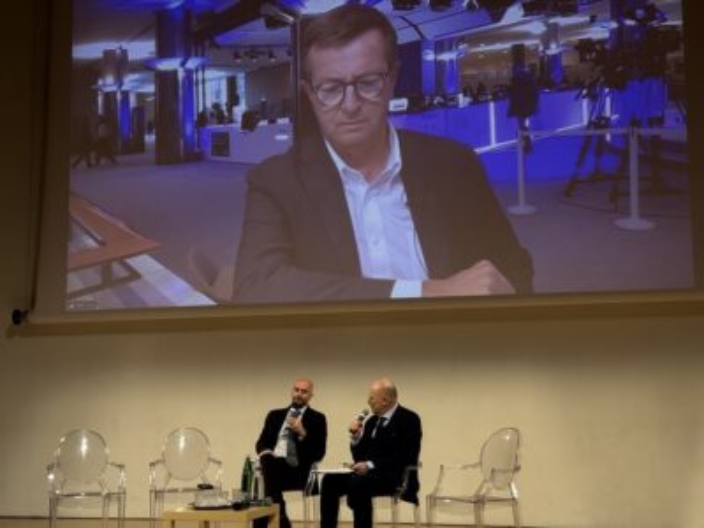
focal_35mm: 48
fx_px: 976
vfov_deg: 30.3
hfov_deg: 39.7
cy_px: 264
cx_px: 352
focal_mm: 6.76
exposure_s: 1/133
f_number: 1.78
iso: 64
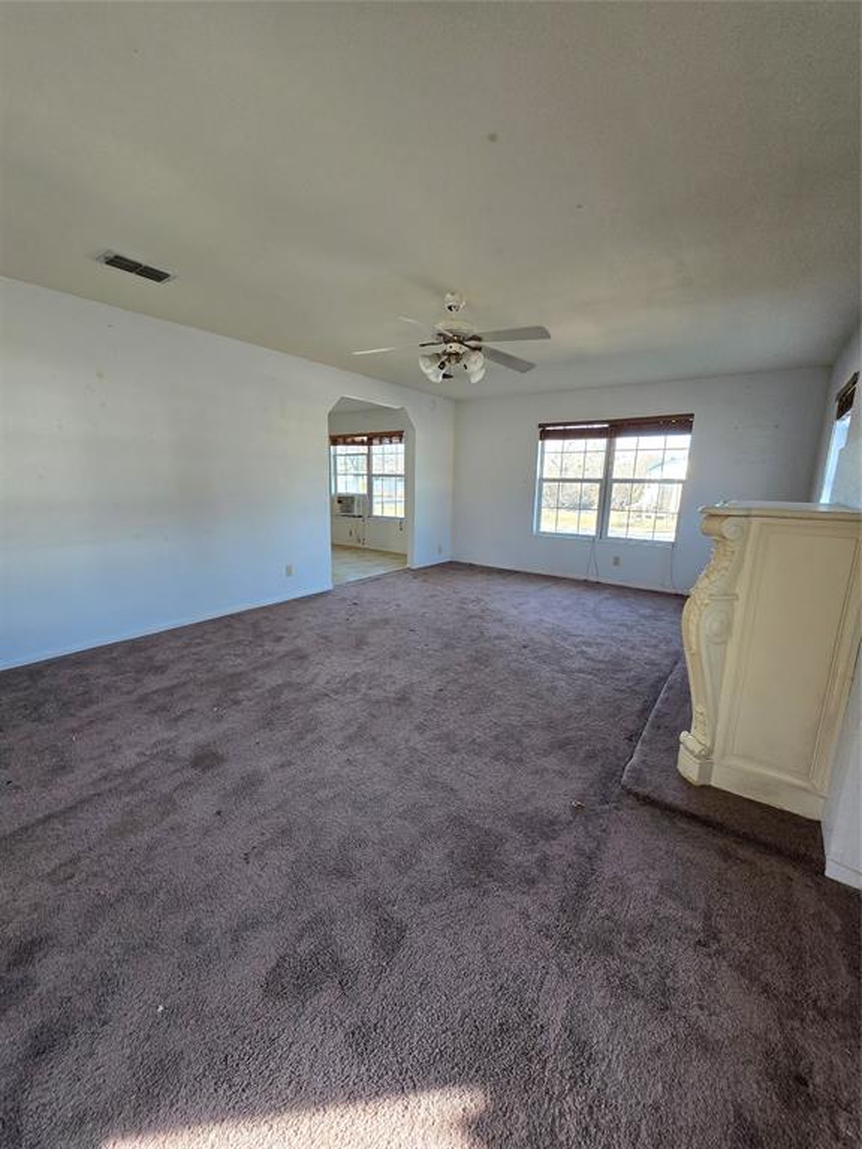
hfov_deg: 89.9
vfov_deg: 106.2
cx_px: 431
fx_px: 432
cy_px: 574
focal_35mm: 13
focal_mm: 1.7
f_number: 2.2
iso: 100
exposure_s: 1/60
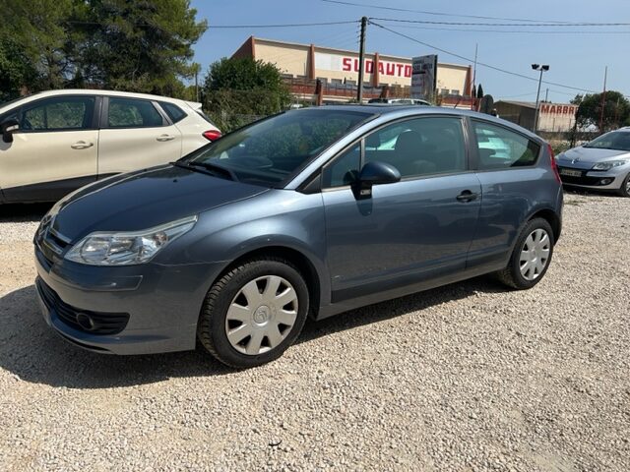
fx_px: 473
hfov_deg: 67.3
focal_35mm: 26
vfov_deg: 53.1
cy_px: 236
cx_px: 315
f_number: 1.5
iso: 50
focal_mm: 5.7
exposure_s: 1/6579
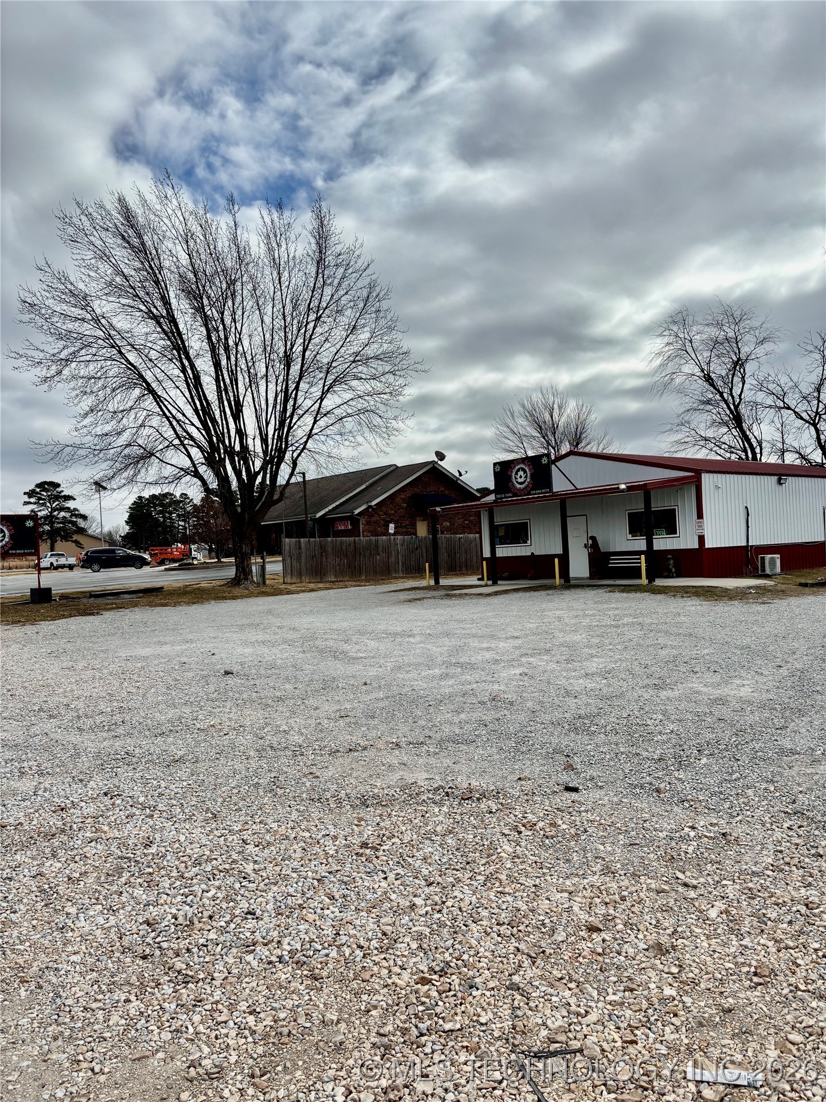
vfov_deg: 67.3
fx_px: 827
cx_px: 413
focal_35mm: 26
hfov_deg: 53.1
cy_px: 551
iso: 50
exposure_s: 1/6329
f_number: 1.6
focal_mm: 5.96
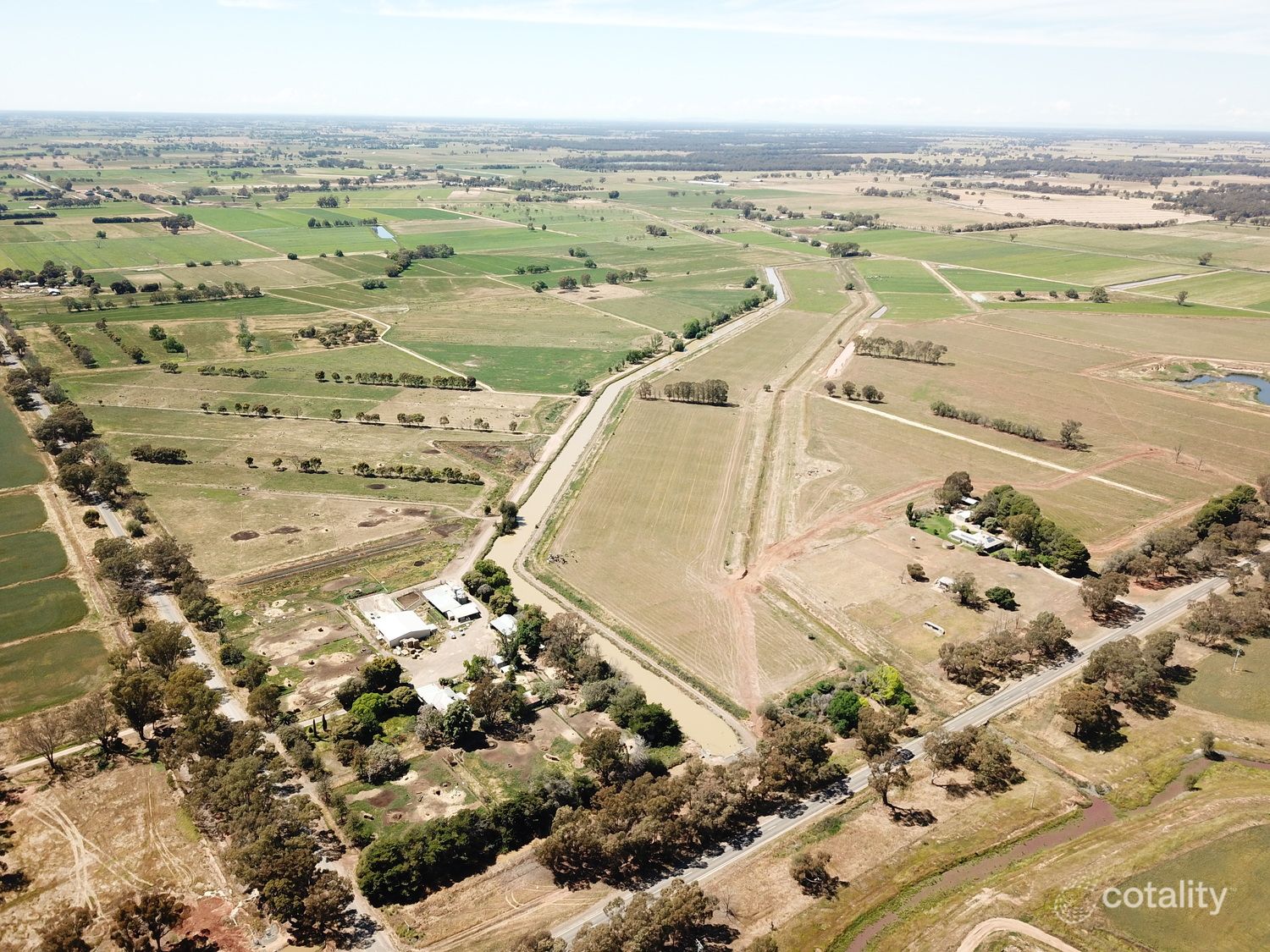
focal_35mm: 26
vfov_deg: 53.1
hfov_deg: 67.3
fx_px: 954
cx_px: 635
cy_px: 476
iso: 100
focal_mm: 4.73
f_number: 2.2
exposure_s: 1/796
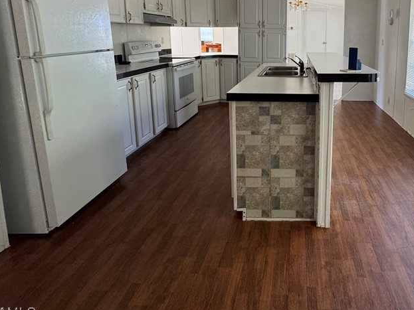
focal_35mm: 23
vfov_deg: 55.7
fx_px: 275
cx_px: 295
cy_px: 73
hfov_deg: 70.4
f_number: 2.2
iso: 200
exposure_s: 1/99
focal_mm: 2.22
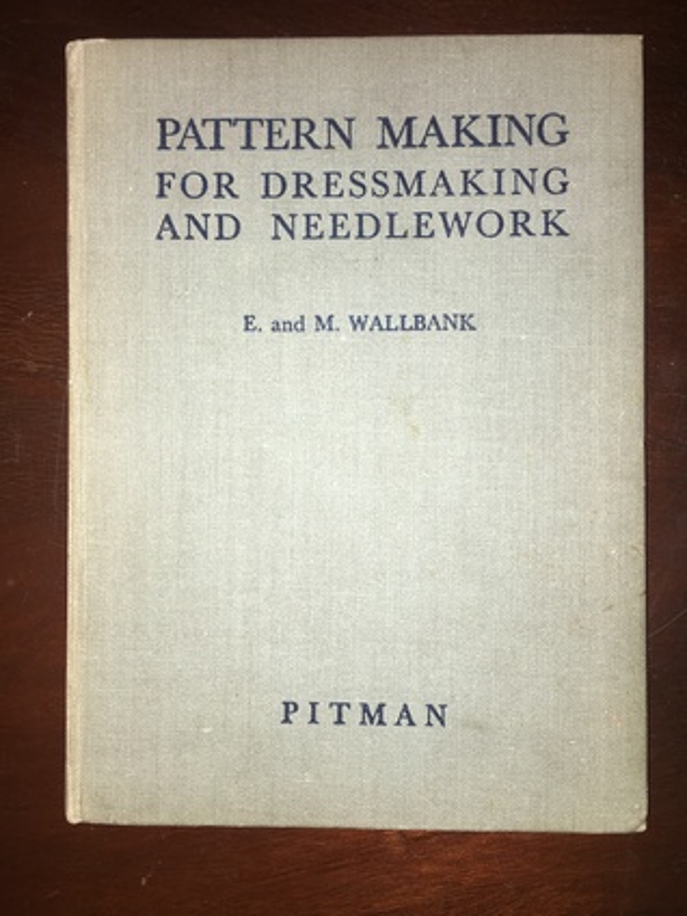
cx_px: 344
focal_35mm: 29
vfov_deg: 61.7
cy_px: 458
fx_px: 767
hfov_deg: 48.2
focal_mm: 4.15
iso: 25
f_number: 2.2
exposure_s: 1/58
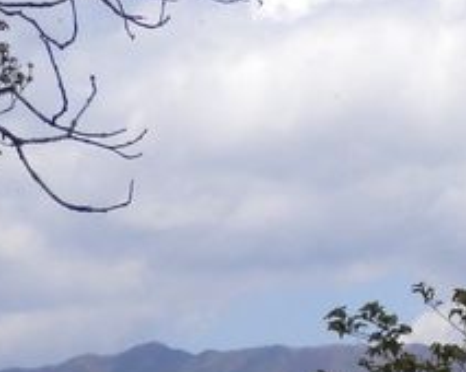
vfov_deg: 9.1
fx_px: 2274
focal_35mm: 165
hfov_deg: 11.5
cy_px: 536
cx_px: 545
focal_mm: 8
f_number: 10.8
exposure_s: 1/200
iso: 80
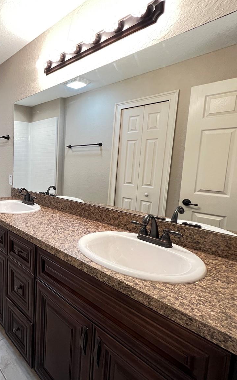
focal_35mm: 19
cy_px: 185
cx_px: 17
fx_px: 196
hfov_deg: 53.2
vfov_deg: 88.0
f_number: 1.8
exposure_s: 1/60
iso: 400
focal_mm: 1.57
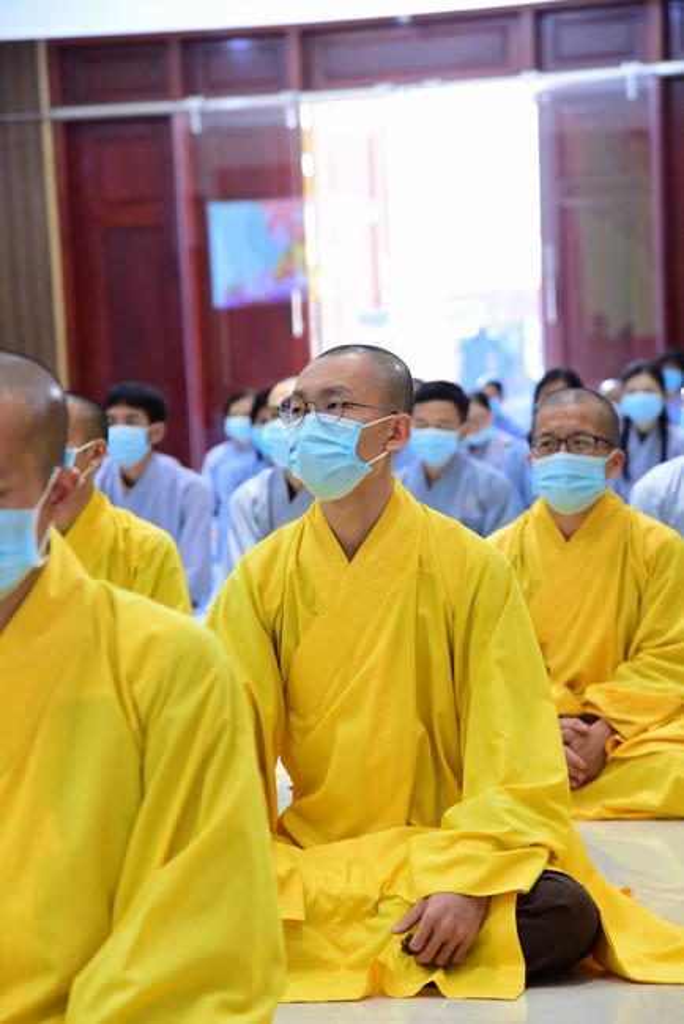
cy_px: 512
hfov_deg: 11.4
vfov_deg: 17.1
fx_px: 3416
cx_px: 342
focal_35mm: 120
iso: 2500
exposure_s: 1/80
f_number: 5.6
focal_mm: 120
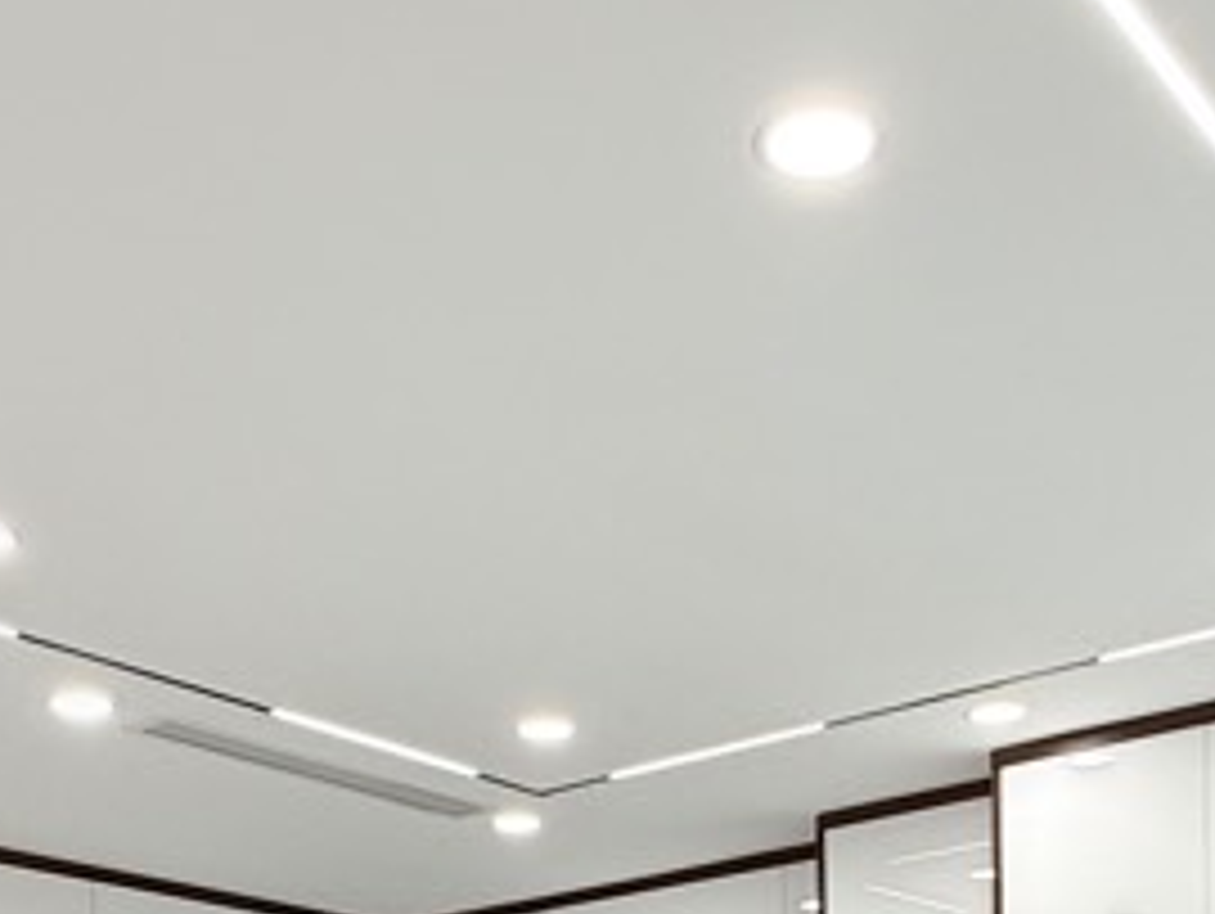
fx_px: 1862
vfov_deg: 22.4
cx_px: 720
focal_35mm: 53
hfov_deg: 36.0
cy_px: 1387
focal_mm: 2.22
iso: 64
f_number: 2.2
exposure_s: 1/99
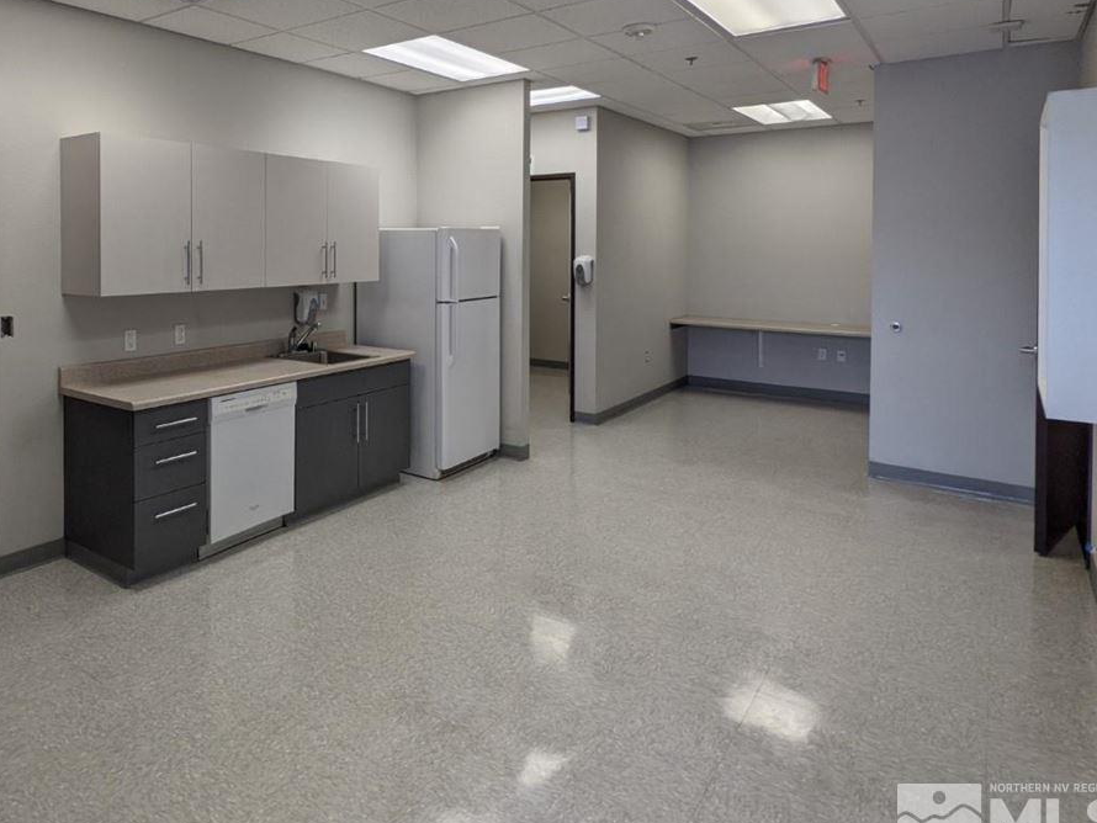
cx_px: 348
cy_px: 259
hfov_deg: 71.3
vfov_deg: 57.3
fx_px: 729
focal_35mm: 23
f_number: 2.2
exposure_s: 1/120
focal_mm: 2.22
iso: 42
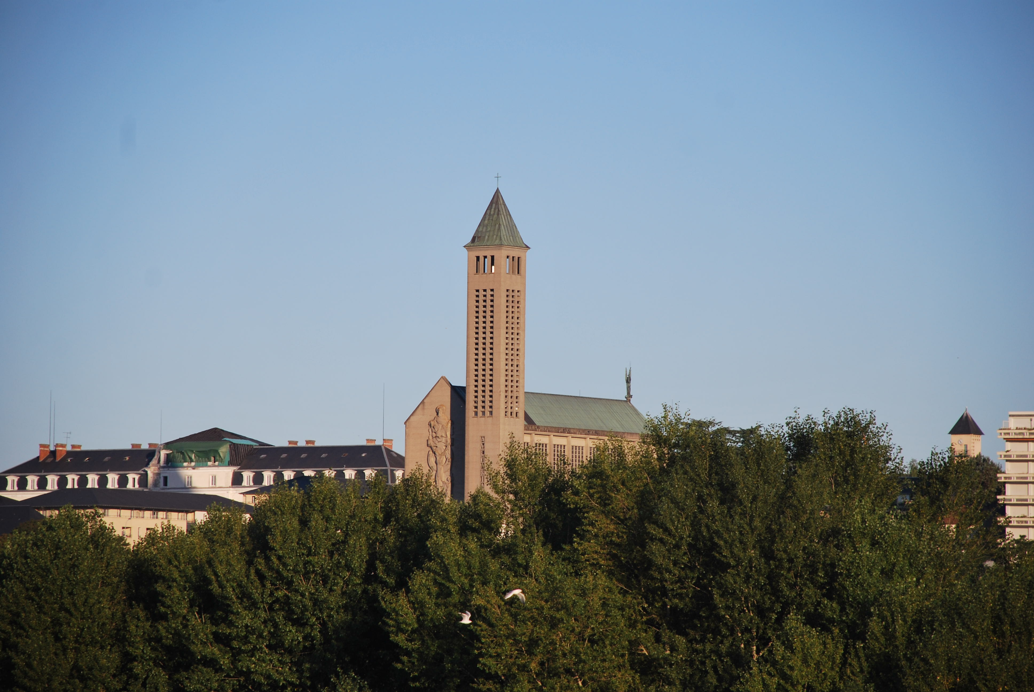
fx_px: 5823
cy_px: 346
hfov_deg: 10.1
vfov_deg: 6.8
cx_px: 517
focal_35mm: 202
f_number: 5.6
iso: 125
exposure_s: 1/500
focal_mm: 135
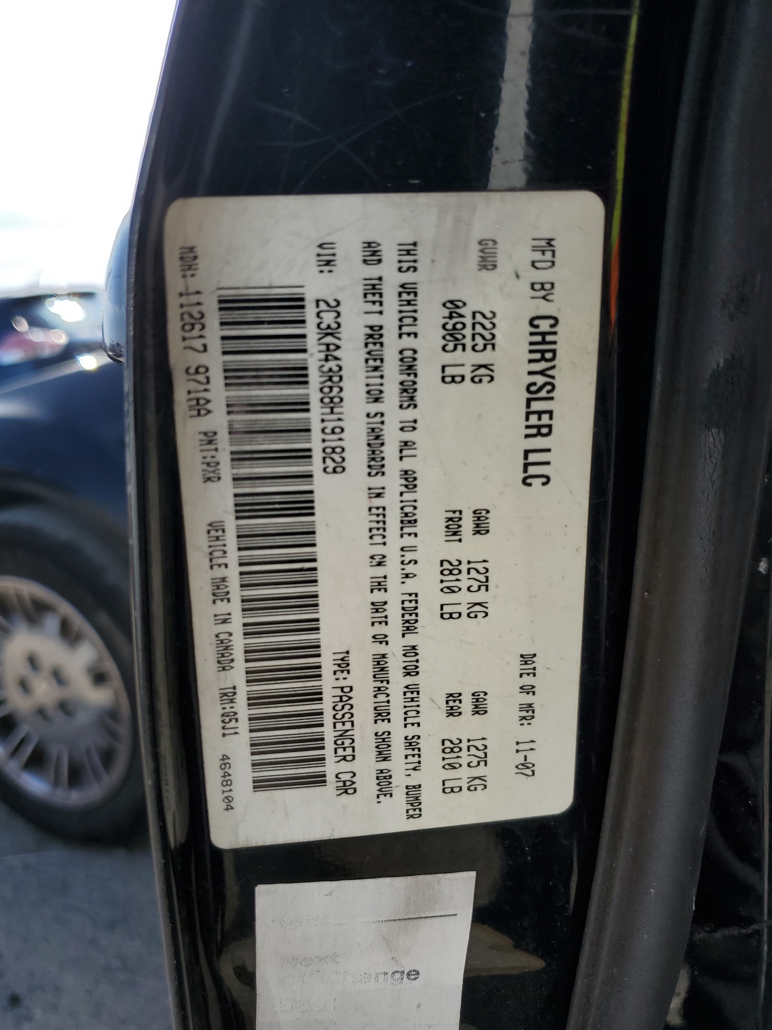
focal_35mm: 26
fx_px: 773
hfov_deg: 53.1
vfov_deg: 67.3
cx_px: 386
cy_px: 515
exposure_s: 1/2500
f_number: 1.5
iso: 50
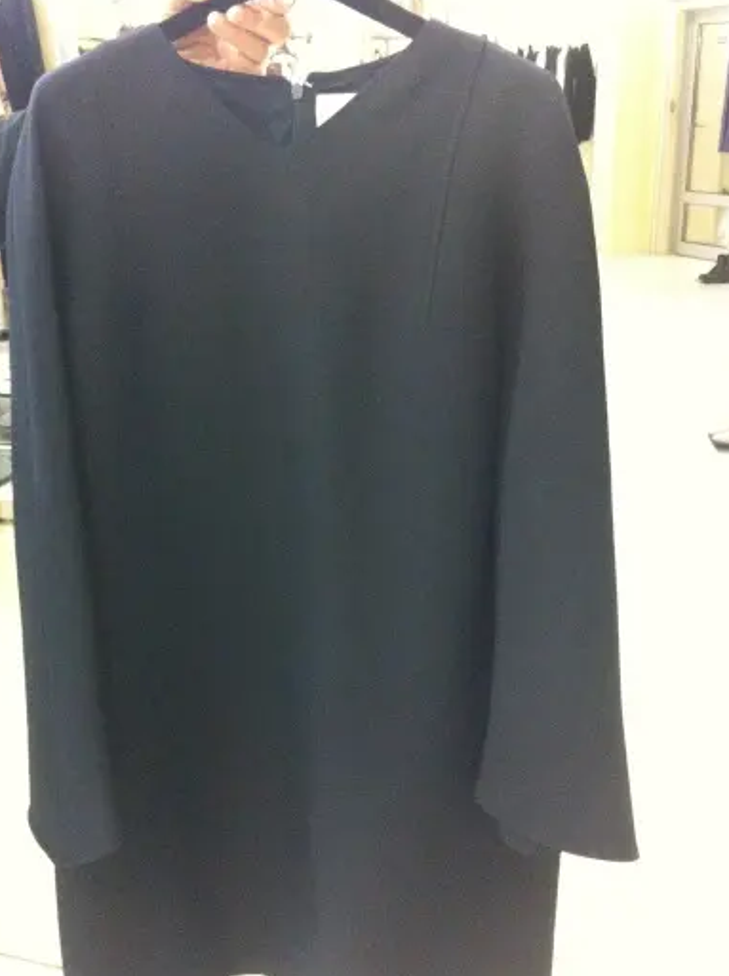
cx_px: 318
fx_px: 1183
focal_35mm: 42
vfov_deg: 44.8
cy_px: 531
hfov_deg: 34.2
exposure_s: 1/15
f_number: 2.8
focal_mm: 3.85
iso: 640
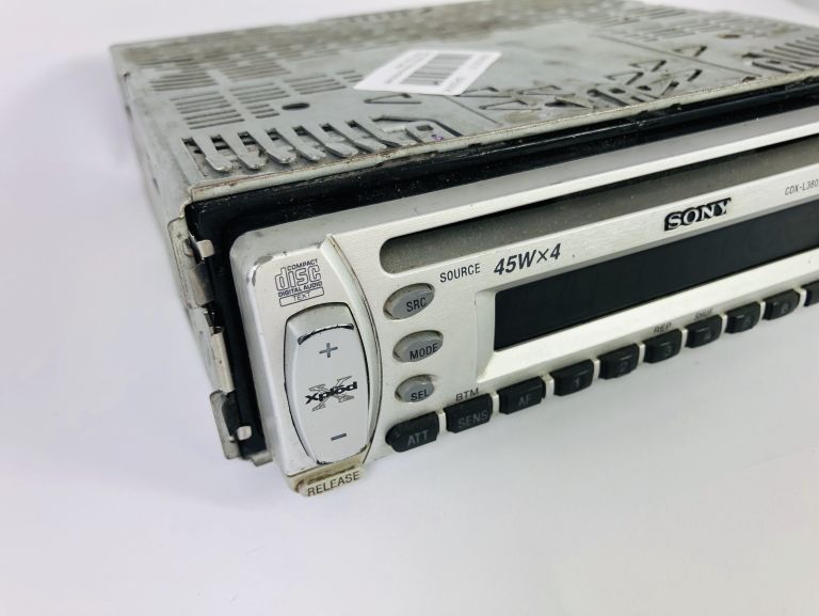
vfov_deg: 49.8
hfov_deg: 63.4
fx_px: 663
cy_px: 308
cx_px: 410
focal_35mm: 28
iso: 20
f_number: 1.8
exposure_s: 1/151
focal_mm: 3.99
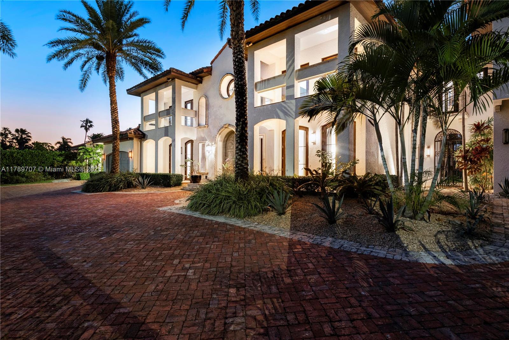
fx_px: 269
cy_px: 170
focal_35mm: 19
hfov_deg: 86.9
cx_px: 254
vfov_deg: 64.6
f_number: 8
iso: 800
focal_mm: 19
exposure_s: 2
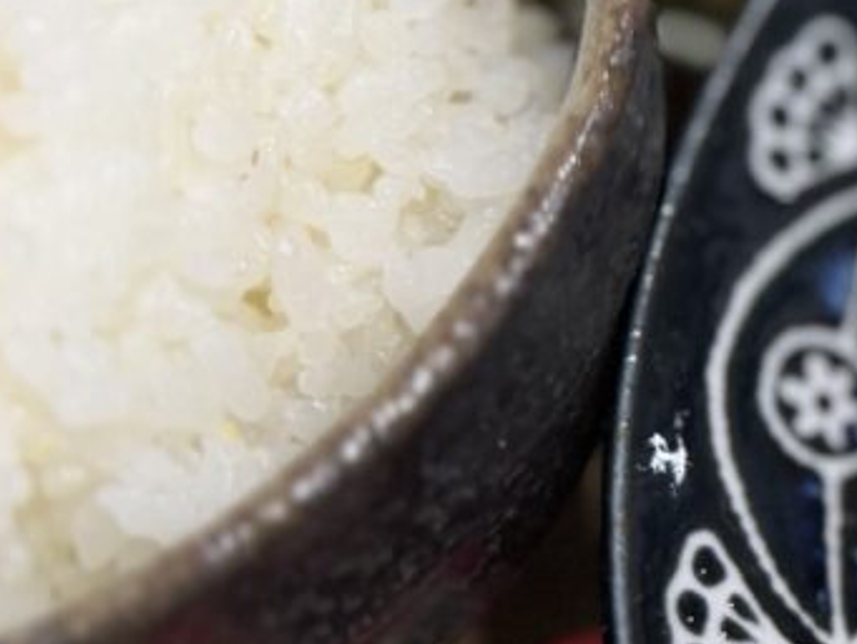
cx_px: 1417
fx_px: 2229
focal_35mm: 90
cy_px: 50
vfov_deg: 16.2
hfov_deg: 18.3
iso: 200
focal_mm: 6.76
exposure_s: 1/89
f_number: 1.78
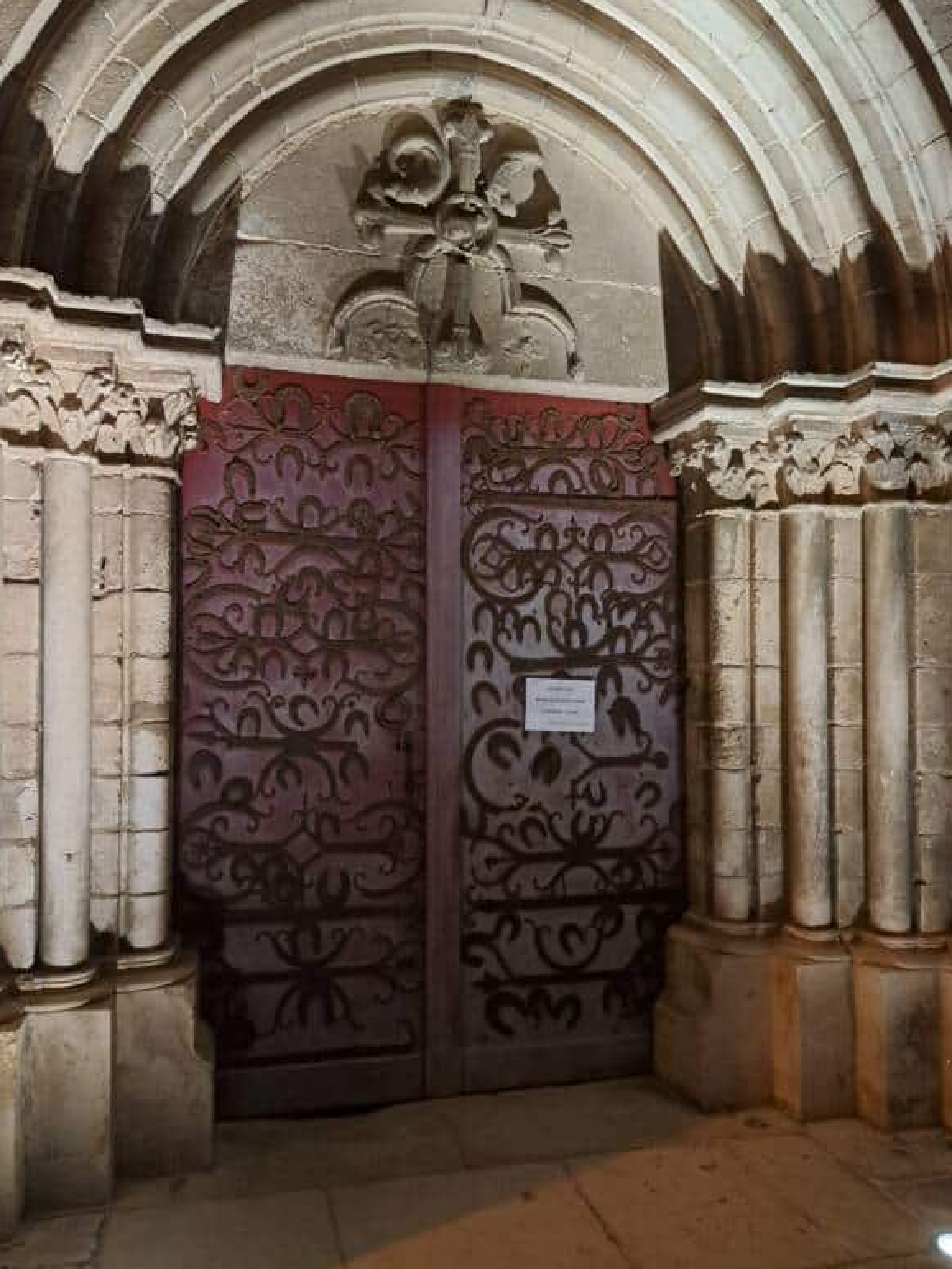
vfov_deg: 63.4
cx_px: 488
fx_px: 1026
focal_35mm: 28
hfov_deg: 49.8
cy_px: 655
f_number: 1.8
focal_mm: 5.23
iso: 800
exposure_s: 1/20
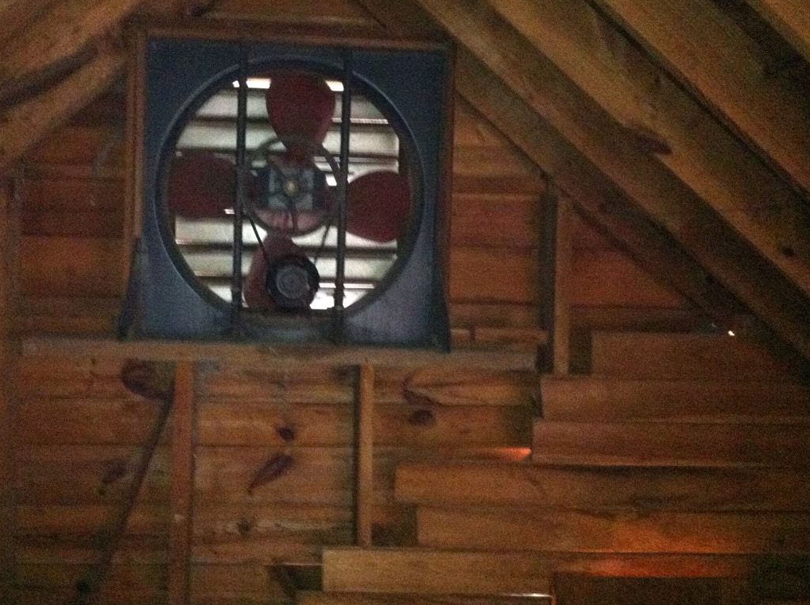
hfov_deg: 41.2
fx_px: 1075
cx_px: 340
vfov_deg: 31.4
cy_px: 281
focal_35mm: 46
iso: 1000
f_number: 2.8
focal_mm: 3.85
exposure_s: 1/17
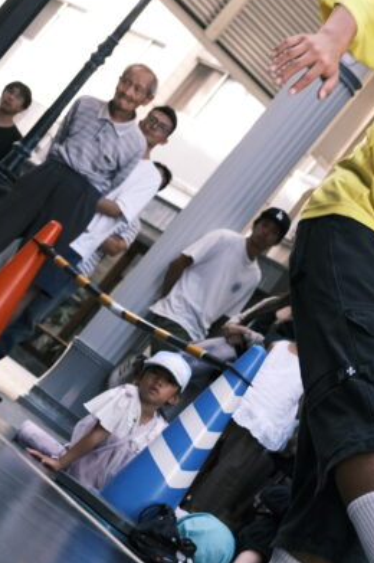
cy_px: 255
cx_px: 434
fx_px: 1842
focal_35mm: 118
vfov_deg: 17.4
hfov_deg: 11.4
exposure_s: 1/200
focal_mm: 30.2
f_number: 4
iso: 400
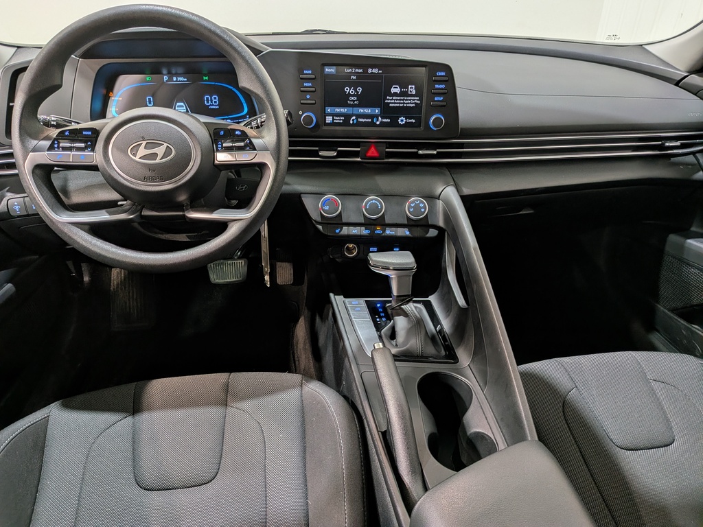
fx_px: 487
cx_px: 352
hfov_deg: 71.6
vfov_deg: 56.8
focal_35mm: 24
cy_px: 264
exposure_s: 1/33.3
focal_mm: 4.53
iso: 65
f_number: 1.7
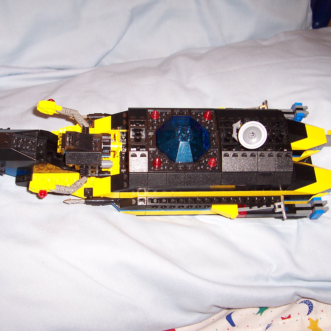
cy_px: 166
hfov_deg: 38.3
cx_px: 160
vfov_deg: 38.3
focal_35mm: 44
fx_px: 476
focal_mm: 5.6
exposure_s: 1/60
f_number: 2.8
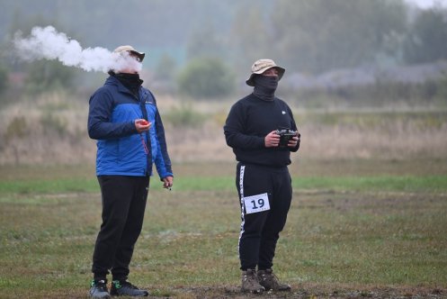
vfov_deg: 3.4
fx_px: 4969
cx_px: 224
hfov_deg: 5.2
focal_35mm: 400
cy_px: 150
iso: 1250
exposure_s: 1/400
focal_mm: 400
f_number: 6.3
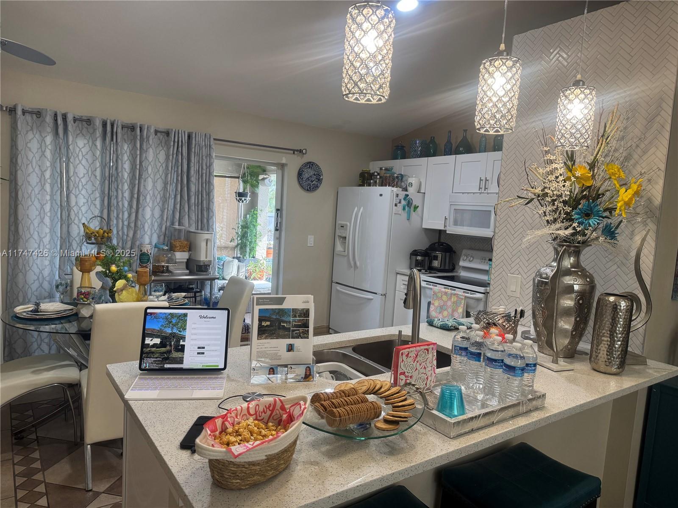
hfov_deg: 71.6
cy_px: 254
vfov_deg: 56.8
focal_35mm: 24
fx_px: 470
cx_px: 339
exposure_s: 1/120
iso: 200
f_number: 1.78
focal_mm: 6.76
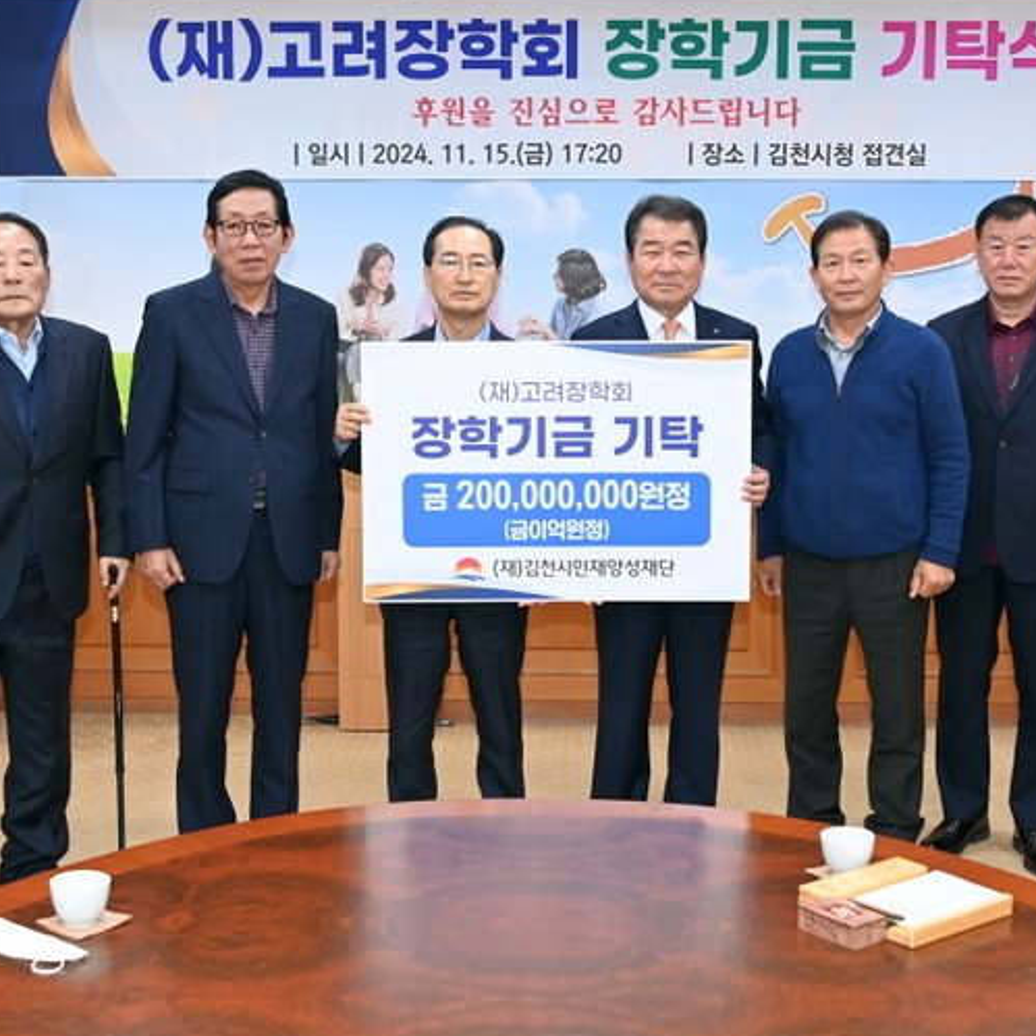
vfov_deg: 34.7
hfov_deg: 34.7
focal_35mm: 49
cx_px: 535
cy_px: 510
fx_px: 1659
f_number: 3.5
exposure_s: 1/125
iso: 1000
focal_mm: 32
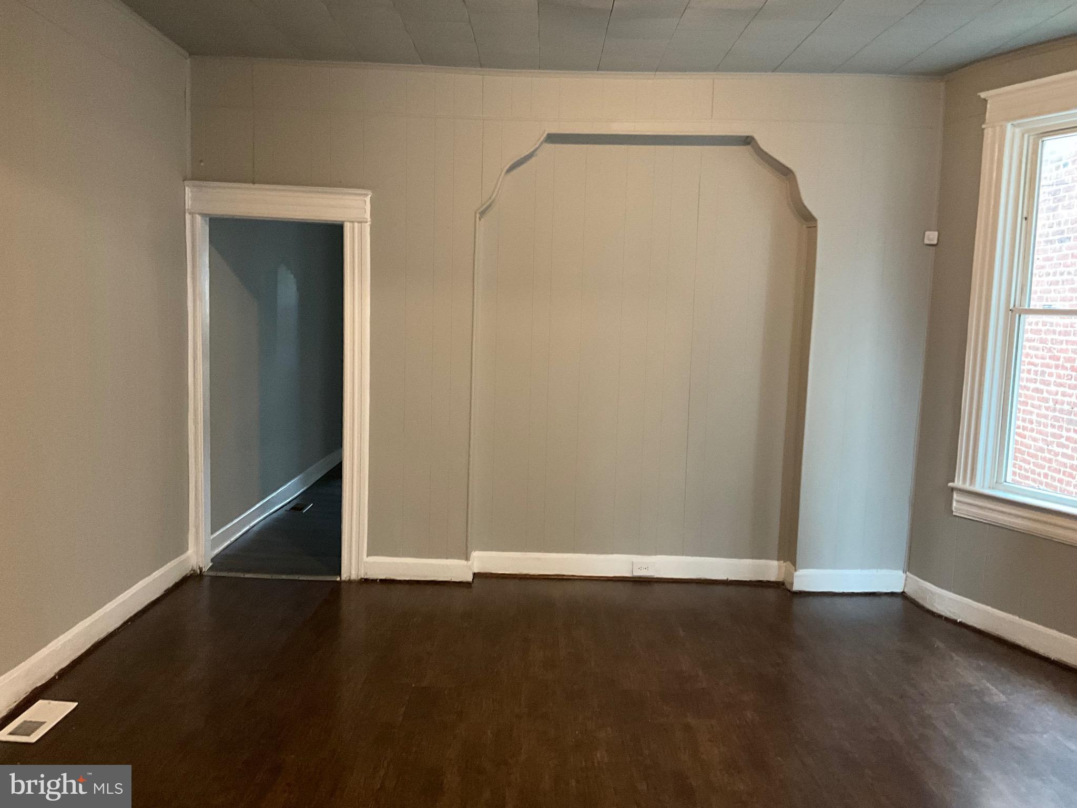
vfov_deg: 48.2
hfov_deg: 61.7
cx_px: 538
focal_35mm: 29
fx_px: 902
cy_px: 404
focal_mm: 3
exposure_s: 1/33
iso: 320
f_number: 1.8
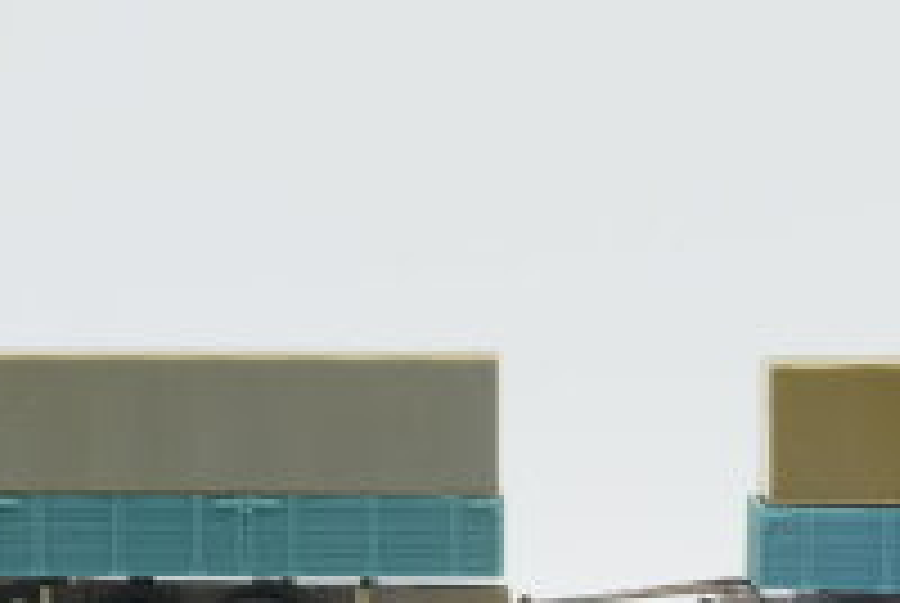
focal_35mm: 158
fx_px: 3943
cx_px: 558
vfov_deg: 8.6
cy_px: 866
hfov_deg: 13.0
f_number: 8
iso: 320
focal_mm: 35
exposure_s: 1/125
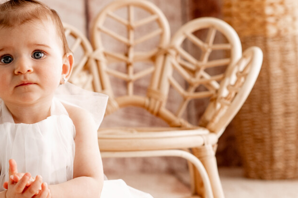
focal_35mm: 153
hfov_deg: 13.4
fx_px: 1266
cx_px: 89
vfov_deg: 9.0
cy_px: 107
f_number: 2.2
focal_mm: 50
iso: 200
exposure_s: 1/200
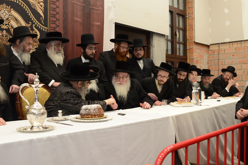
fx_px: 241
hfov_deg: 54.4
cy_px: 82
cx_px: 124
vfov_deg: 37.9
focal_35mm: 35
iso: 1600
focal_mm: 35
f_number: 5.6
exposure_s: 1/160
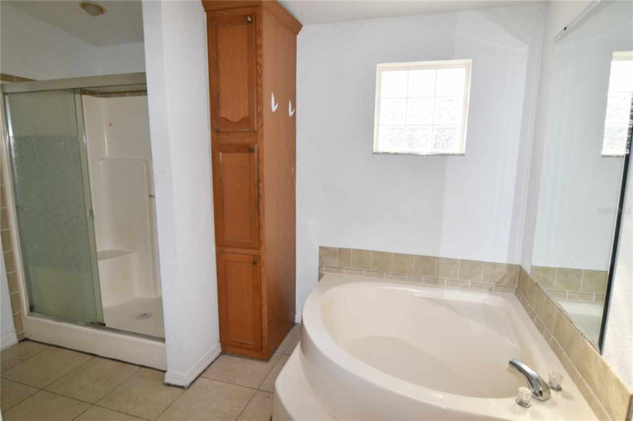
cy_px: 210
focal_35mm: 21
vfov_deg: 59.4
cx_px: 316
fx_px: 369
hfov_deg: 81.2
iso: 160
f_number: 5.6
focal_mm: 14
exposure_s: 1/125
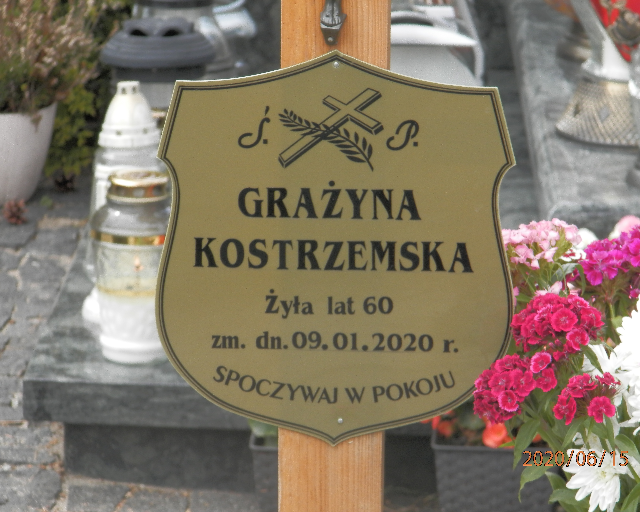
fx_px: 3561
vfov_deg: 8.2
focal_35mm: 188
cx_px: 328
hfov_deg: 10.3
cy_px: 257
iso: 160
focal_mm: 32.1
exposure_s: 1/200
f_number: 5.1
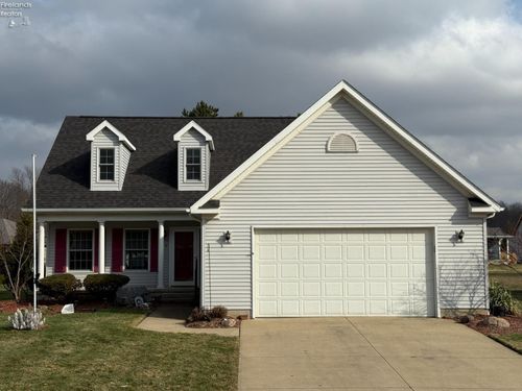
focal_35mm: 48
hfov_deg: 39.7
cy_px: 196
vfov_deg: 30.3
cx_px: 261
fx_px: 724
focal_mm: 6.76
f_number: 1.78
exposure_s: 1/8772
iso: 80
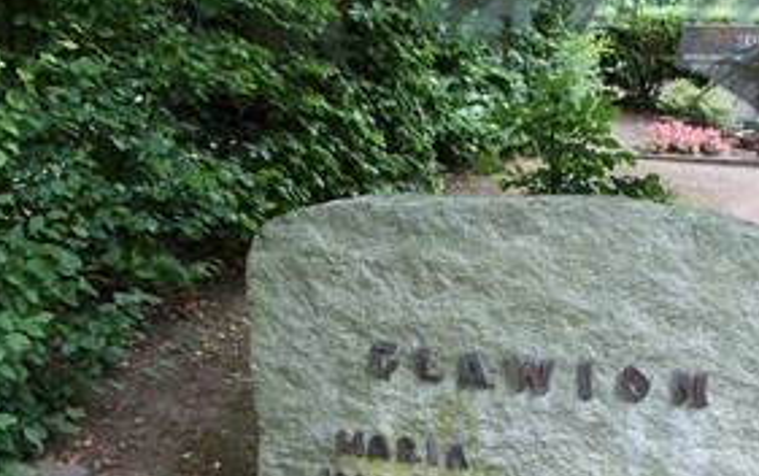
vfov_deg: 25.6
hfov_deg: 39.3
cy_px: 349
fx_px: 1035
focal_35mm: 50
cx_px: 562
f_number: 4.5
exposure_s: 1/250
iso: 1250
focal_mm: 20
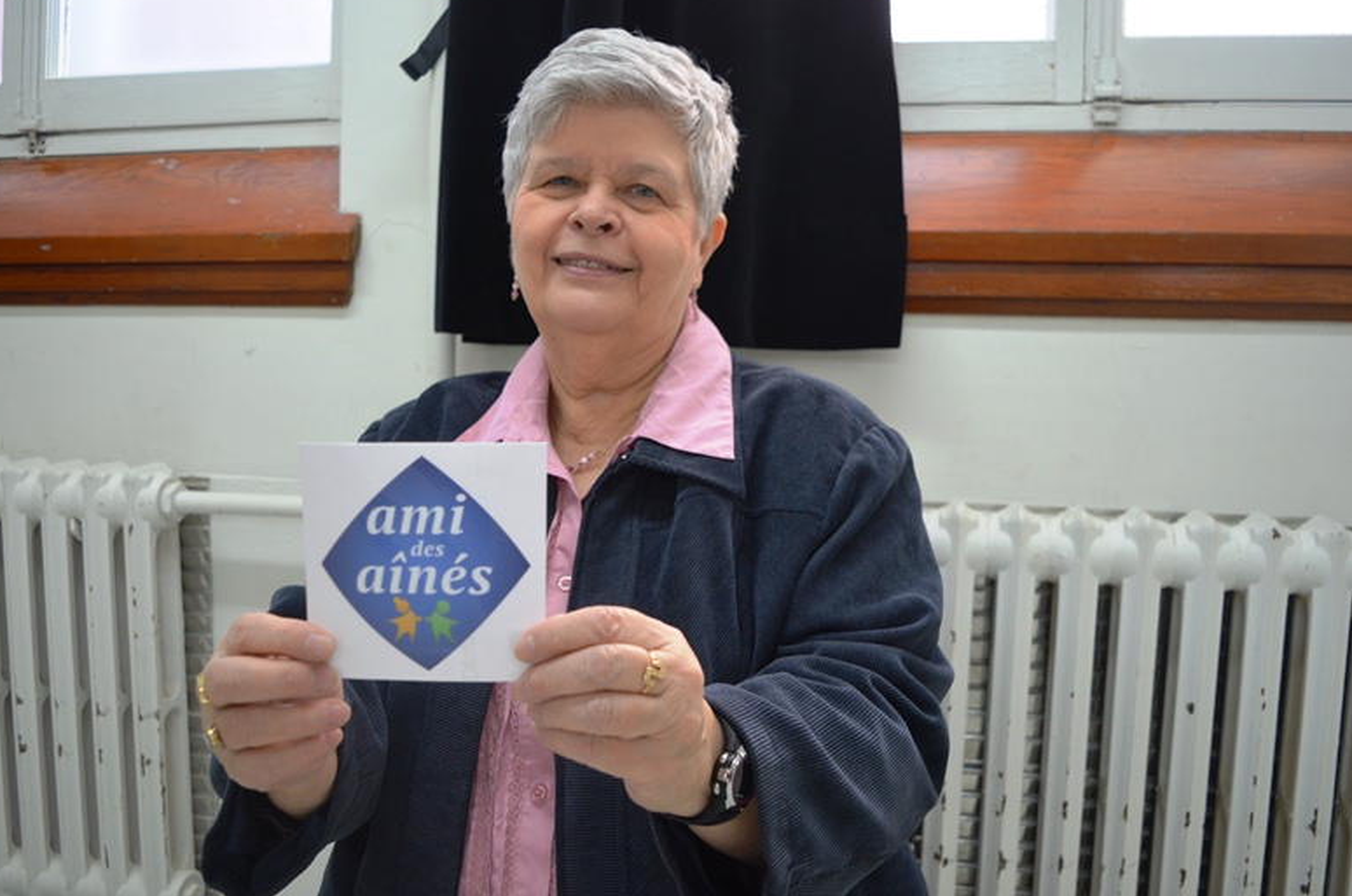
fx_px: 1162
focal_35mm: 31
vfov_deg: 42.2
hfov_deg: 60.4
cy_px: 437
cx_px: 674
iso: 640
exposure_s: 1/60
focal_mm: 20
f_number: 4
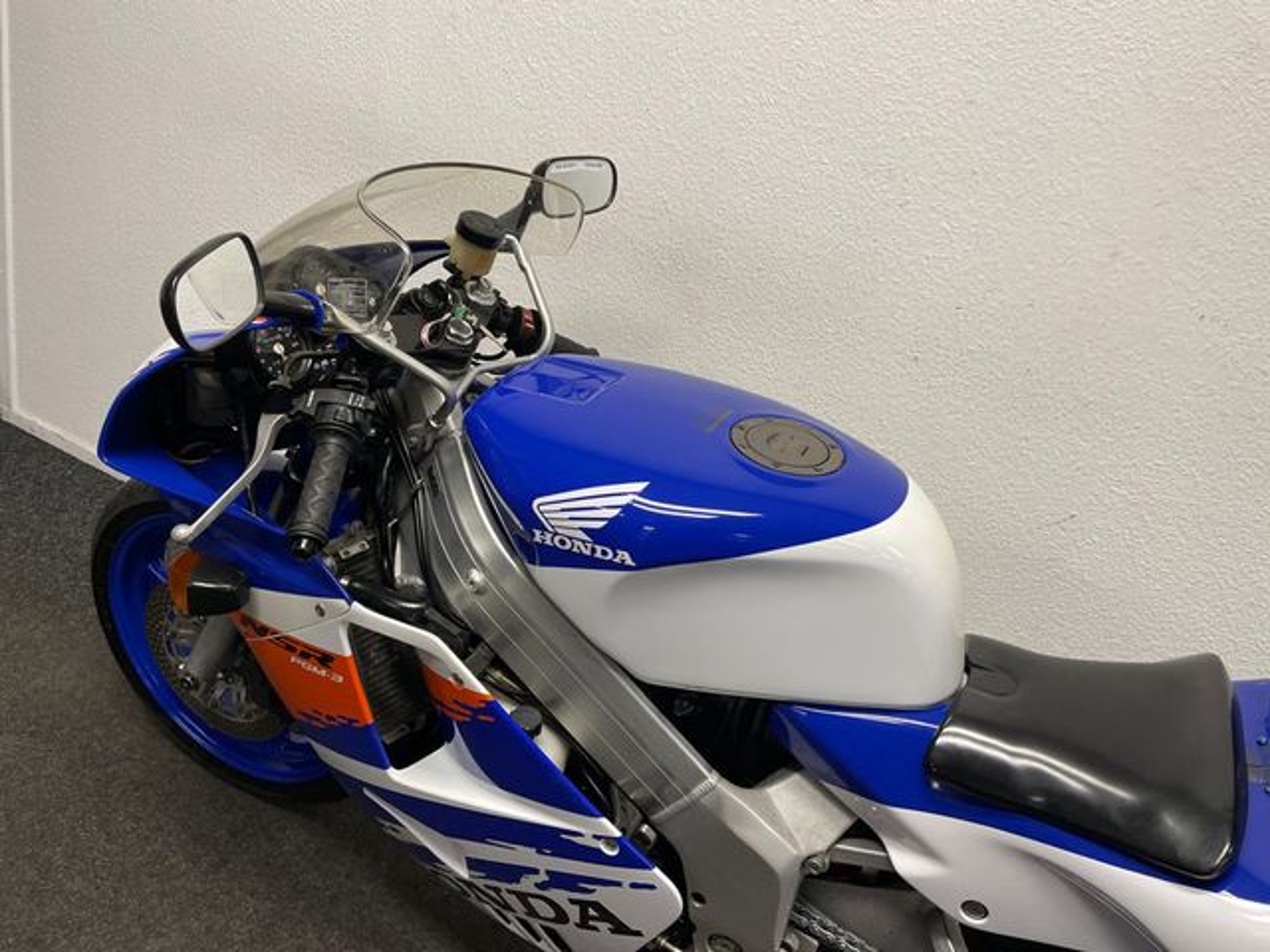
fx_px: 954
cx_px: 635
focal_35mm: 26
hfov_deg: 67.3
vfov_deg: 53.1
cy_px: 476
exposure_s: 1/100
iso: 125
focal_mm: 4.2
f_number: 1.6
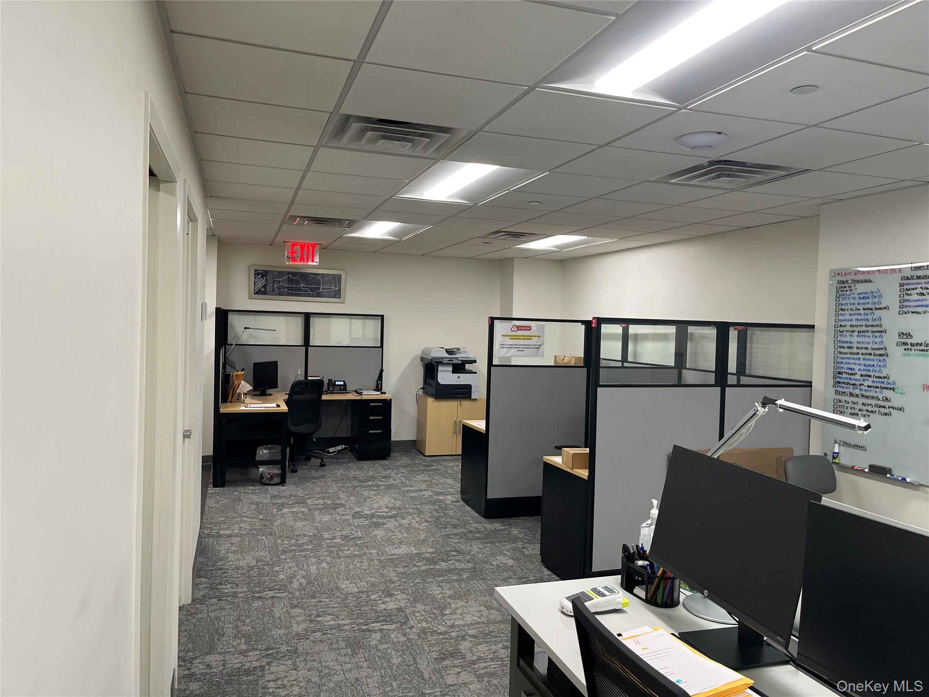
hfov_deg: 67.3
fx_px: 698
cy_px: 348
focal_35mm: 26
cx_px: 464
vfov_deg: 53.1
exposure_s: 1/120
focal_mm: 5.1
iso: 100
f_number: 1.6
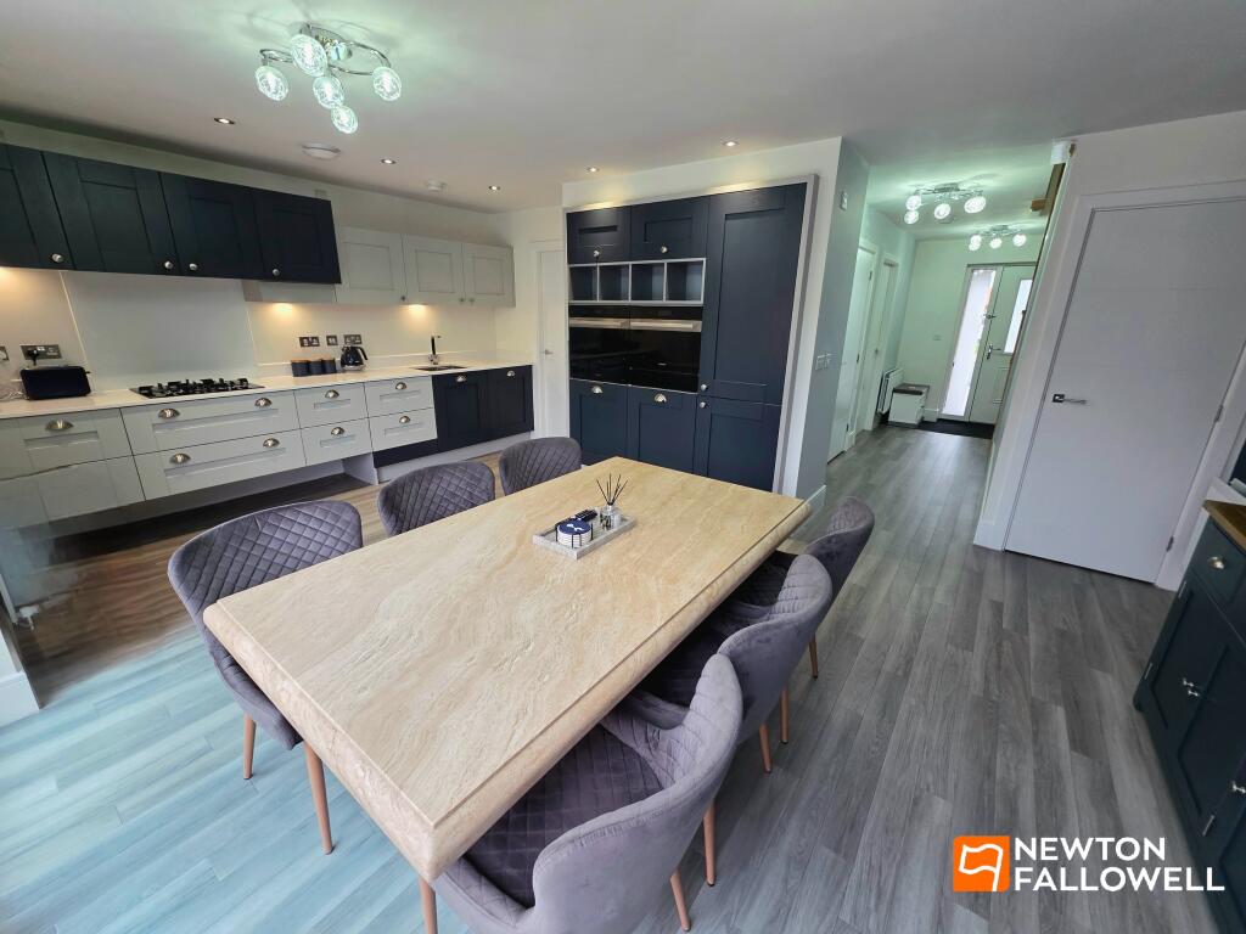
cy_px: 467
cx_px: 623
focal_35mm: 13
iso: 125
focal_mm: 2.2
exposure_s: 1/101
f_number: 1.9
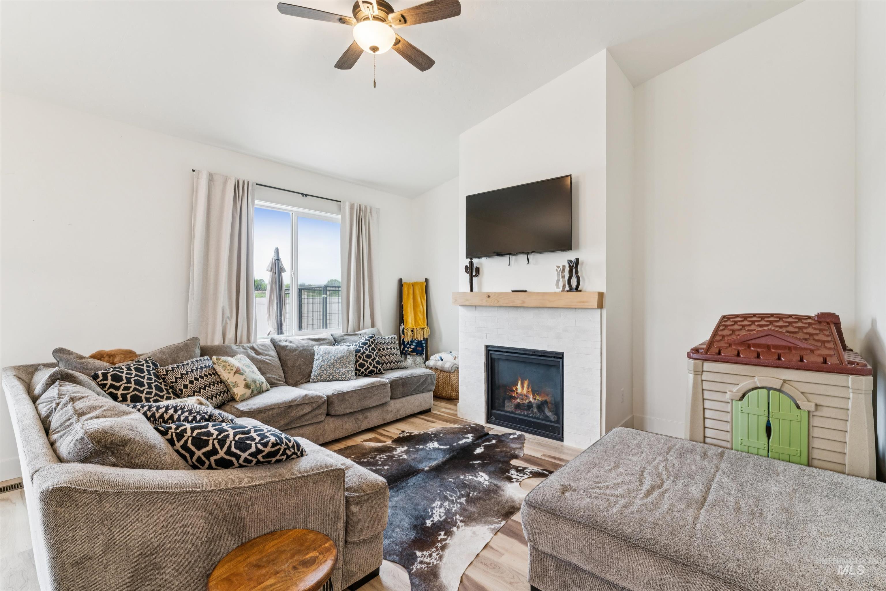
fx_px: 396
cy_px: 296
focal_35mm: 16
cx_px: 443
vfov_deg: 73.4
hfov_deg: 96.4
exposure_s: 1/8
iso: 400
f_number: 13
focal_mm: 16.1
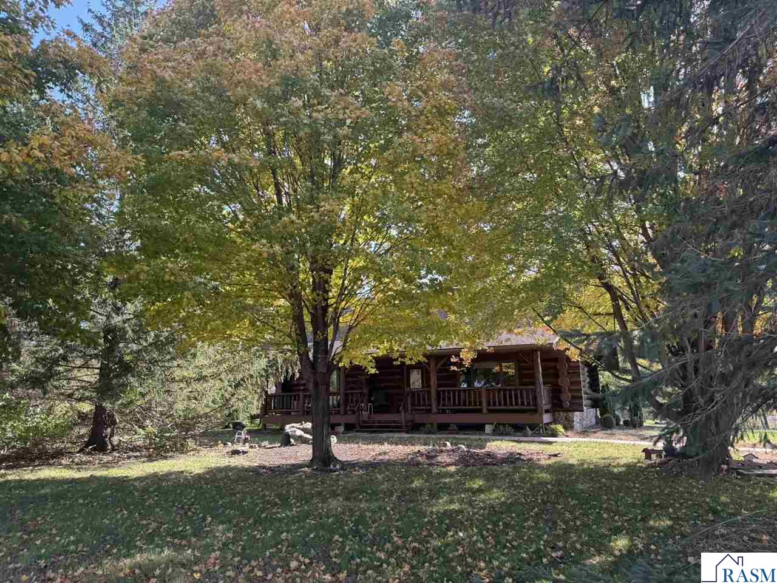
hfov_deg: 71.6
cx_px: 388
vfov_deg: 56.8
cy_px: 292
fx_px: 539
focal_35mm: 24
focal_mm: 6.76
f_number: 1.78
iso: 80
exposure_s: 1/379
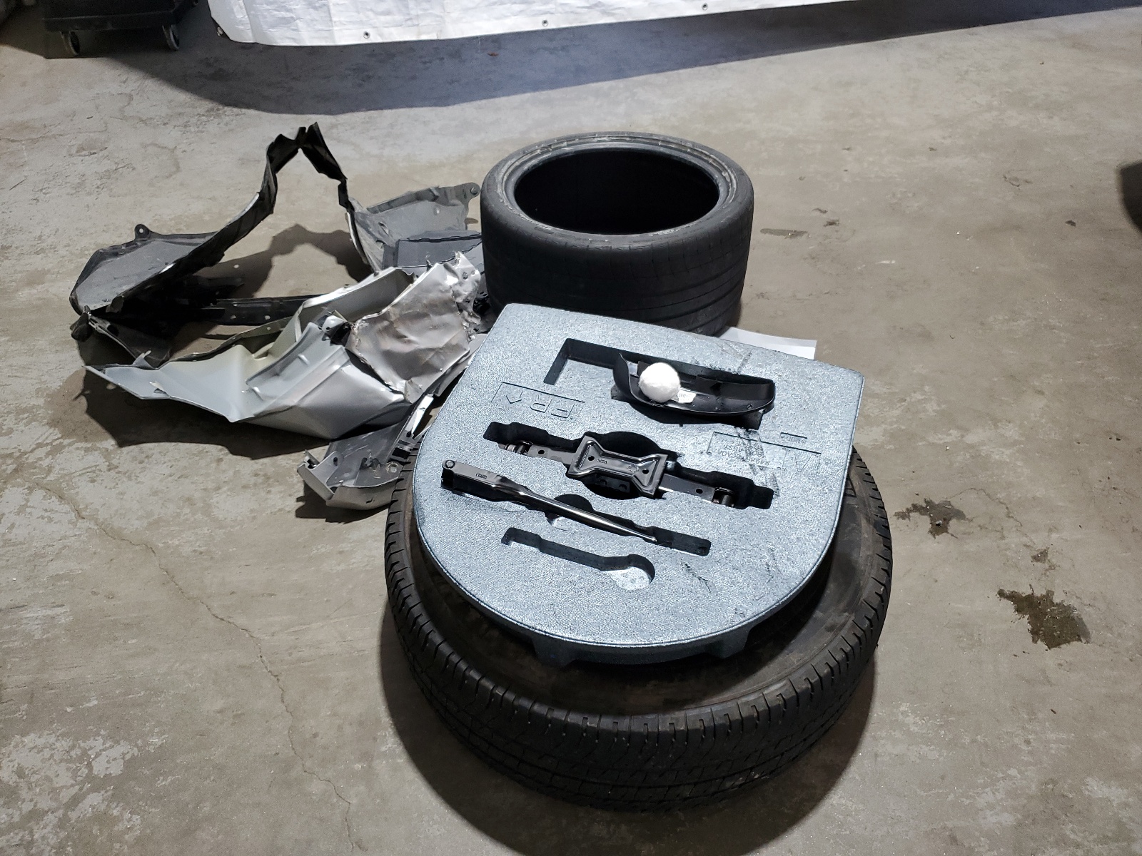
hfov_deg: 67.3
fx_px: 858
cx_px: 571
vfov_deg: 53.1
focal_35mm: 26
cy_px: 428
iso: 103
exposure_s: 1/60.2
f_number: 1.5
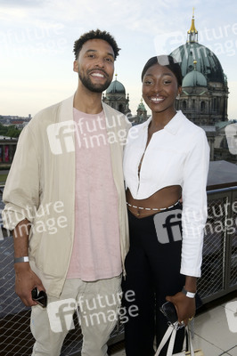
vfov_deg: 58.8
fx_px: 317
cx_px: 118
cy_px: 178
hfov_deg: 41.0
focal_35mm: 32
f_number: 10
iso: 500
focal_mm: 32
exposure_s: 1/250
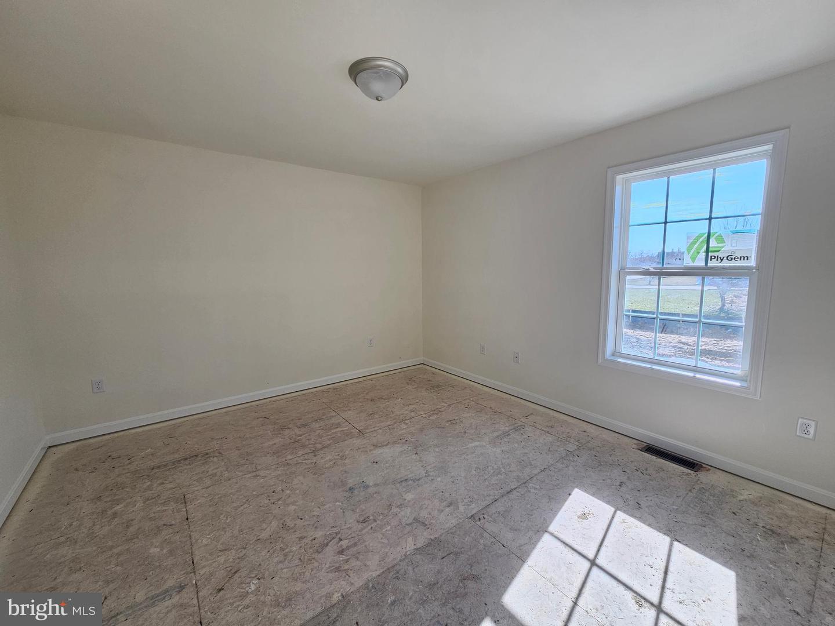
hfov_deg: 106.2
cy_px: 313
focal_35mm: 13
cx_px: 418
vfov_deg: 89.9
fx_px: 314
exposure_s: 1/162
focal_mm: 2.2
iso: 50
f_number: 2.2
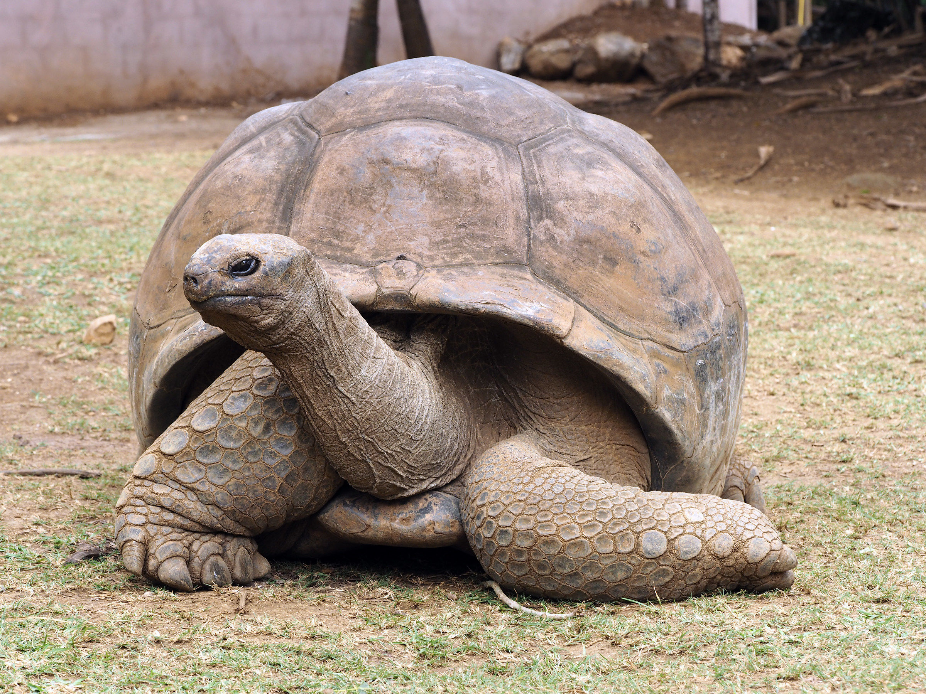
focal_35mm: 120
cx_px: 463
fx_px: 3210
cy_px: 347
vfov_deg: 12.3
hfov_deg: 16.4
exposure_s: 1/125
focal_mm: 60
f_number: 7.1
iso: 320
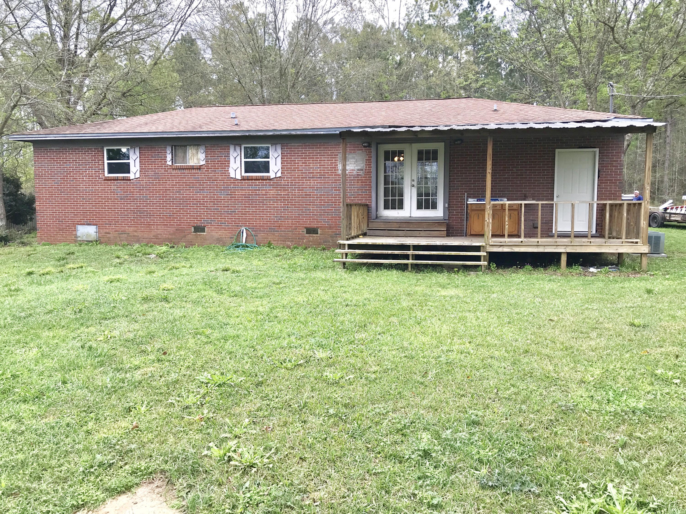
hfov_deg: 63.4
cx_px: 343
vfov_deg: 49.7
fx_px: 555
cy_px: 257
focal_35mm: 28
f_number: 1.8
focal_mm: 3.99
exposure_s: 1/486
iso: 20
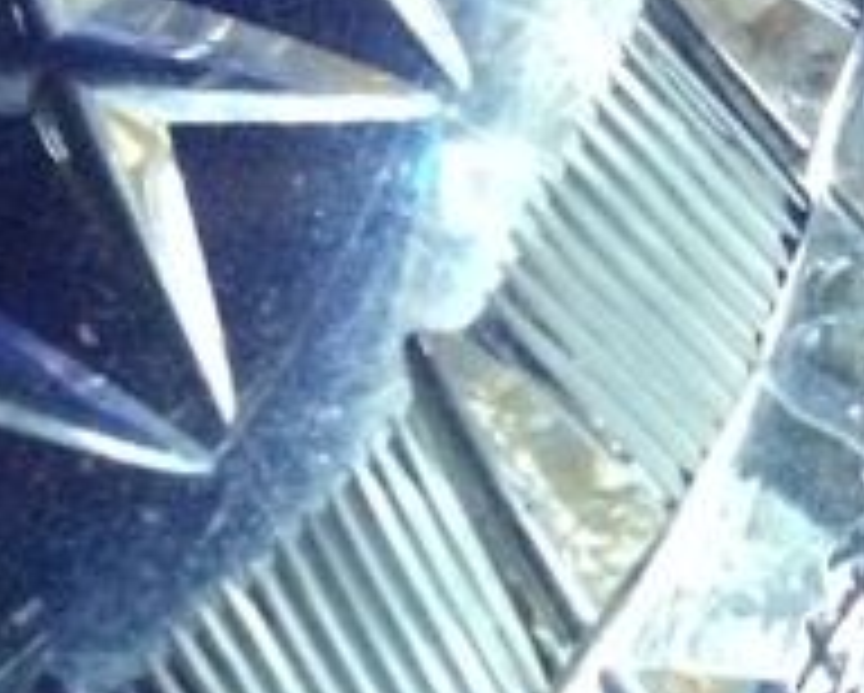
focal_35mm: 137
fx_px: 3507
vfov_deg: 10.5
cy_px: -605
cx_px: -900
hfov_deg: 12.3
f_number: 2.2
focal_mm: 4.12
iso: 400
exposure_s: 1/15
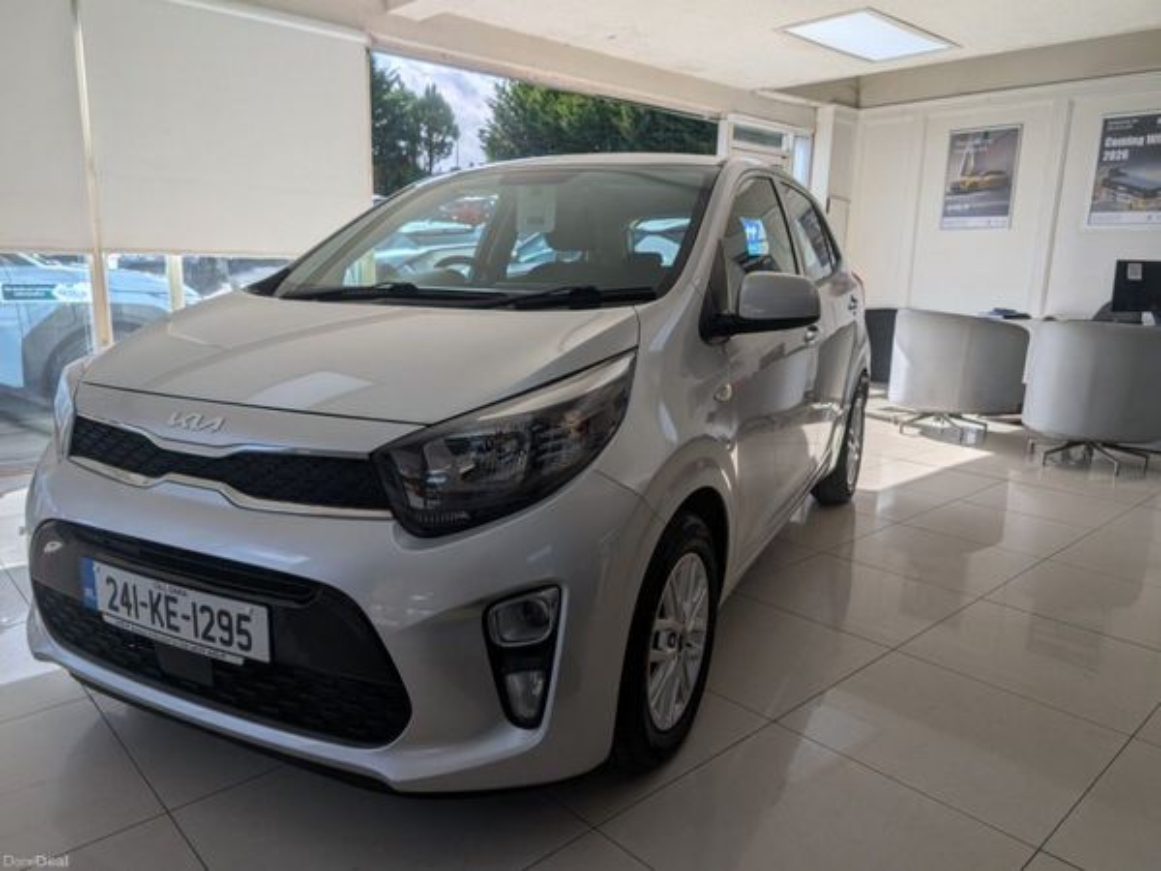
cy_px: 436
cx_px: 580
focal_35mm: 24
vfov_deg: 56.8
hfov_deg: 71.6
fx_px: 805
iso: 23
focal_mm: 6.9
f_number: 1.68
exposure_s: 1/3968
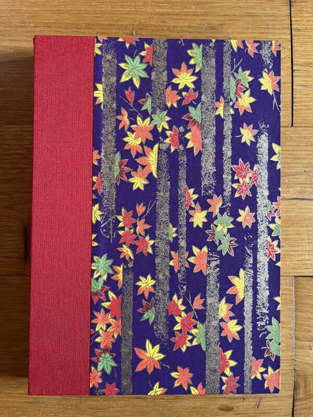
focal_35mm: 26
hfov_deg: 53.1
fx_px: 313
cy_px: 208
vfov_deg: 67.3
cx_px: 156
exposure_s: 1/69
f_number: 1.6
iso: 125
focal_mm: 5.1
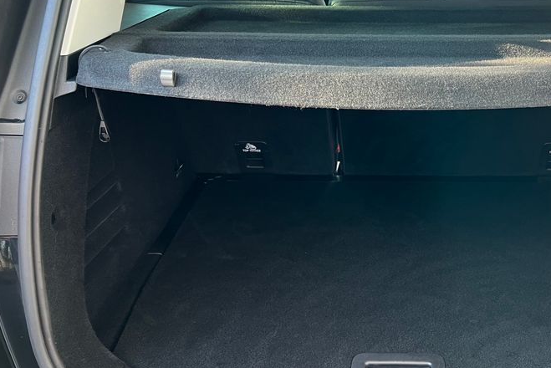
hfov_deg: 45.1
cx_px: 399
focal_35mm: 42
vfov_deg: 31.9
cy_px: 176
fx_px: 643
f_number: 1.5
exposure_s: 1/60
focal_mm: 5.7
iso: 160
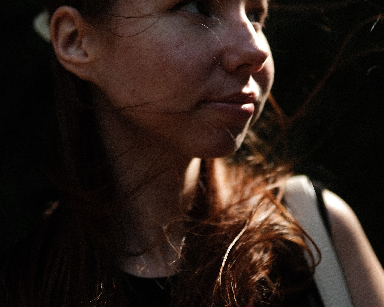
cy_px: 84
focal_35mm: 64
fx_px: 727
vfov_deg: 23.6
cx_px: 192
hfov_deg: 29.6
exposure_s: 1/500
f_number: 1.4
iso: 80
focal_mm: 30
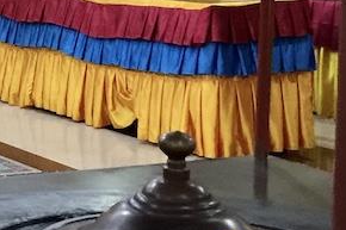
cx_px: -259
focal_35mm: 125
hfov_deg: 14.6
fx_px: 1201
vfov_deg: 10.9
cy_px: 36
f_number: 2.2
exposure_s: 1/10
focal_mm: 4.15
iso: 125
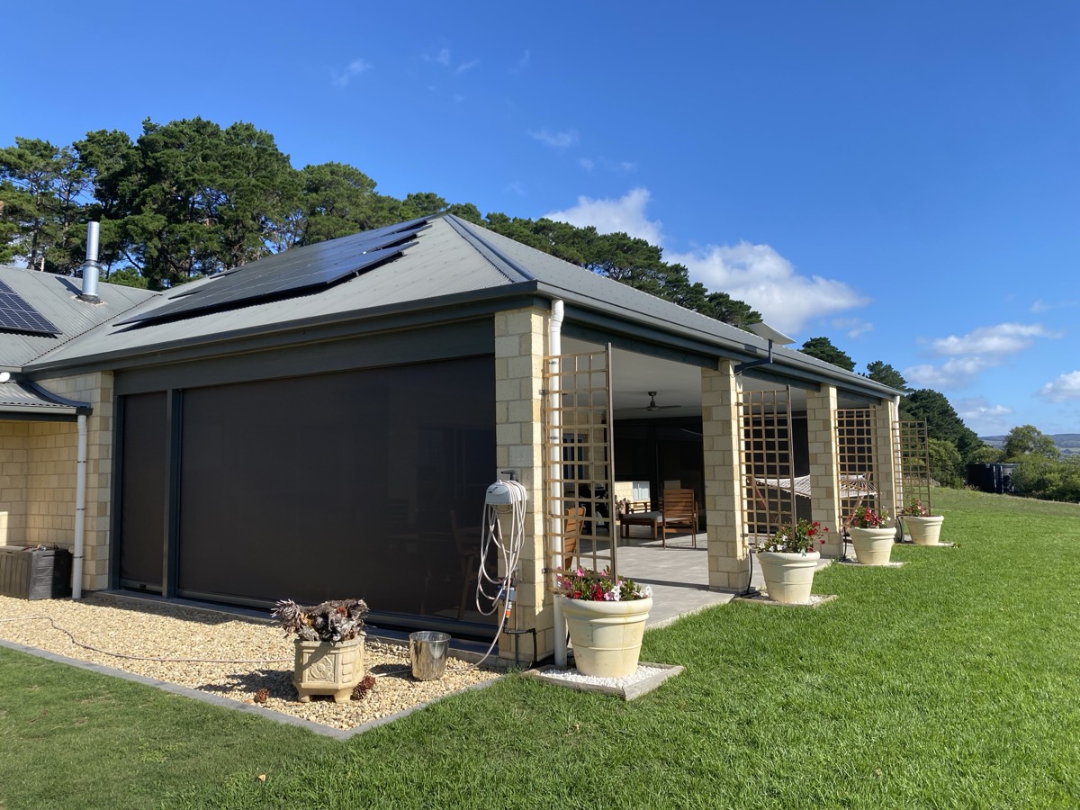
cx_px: 540
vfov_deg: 53.1
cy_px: 405
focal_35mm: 26
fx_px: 811
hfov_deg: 67.3
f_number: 1.8
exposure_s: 1/2141
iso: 32
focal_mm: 4.25
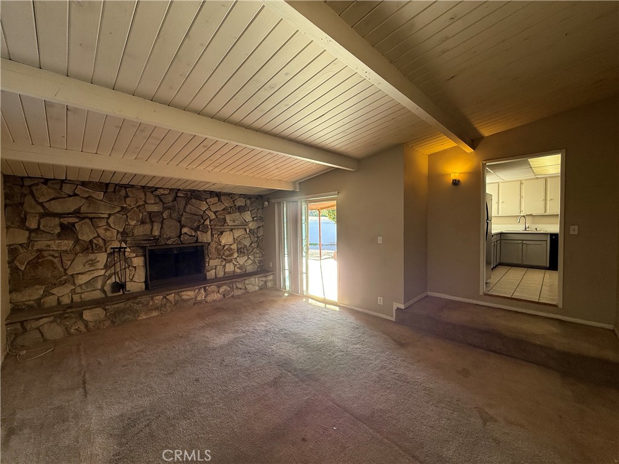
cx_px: 310
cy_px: 232
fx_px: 250
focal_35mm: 14
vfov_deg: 85.7
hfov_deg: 102.1
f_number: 2.2
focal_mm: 2.22
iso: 125
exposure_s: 1/99
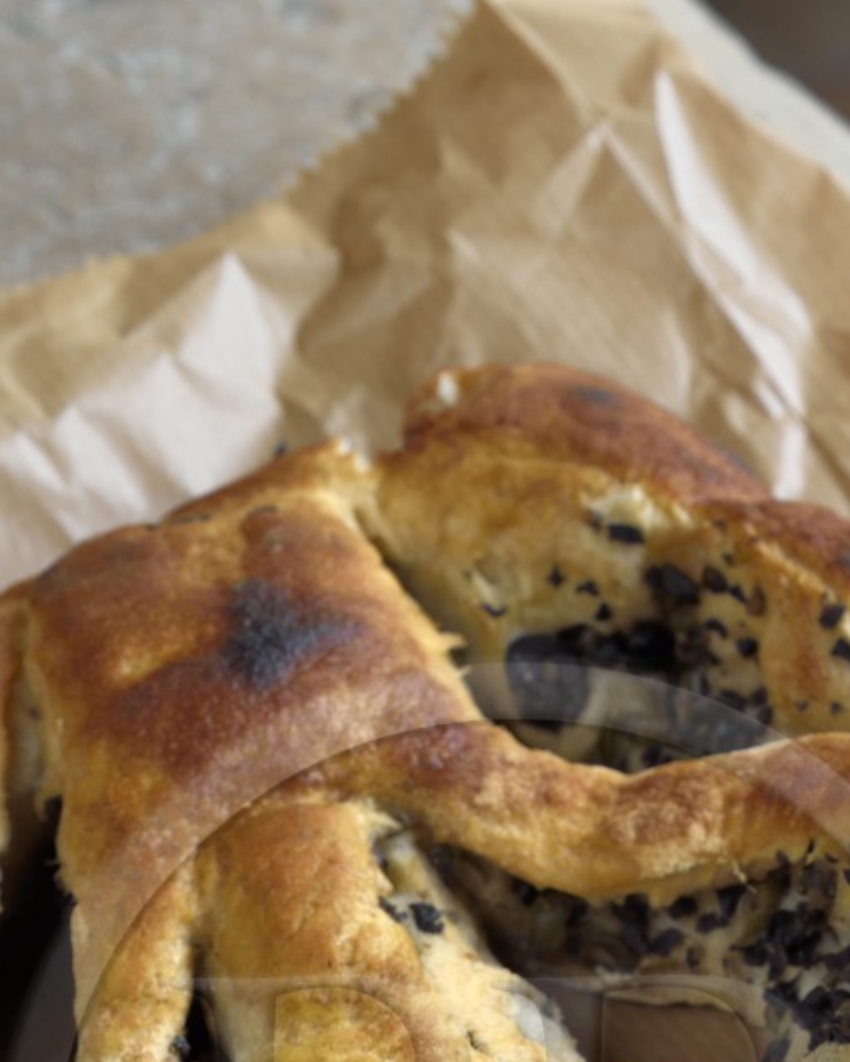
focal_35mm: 114
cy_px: 1185
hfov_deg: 13.5
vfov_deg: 16.3
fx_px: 3583
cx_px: 517
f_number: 9
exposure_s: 1/125
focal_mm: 48
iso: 200
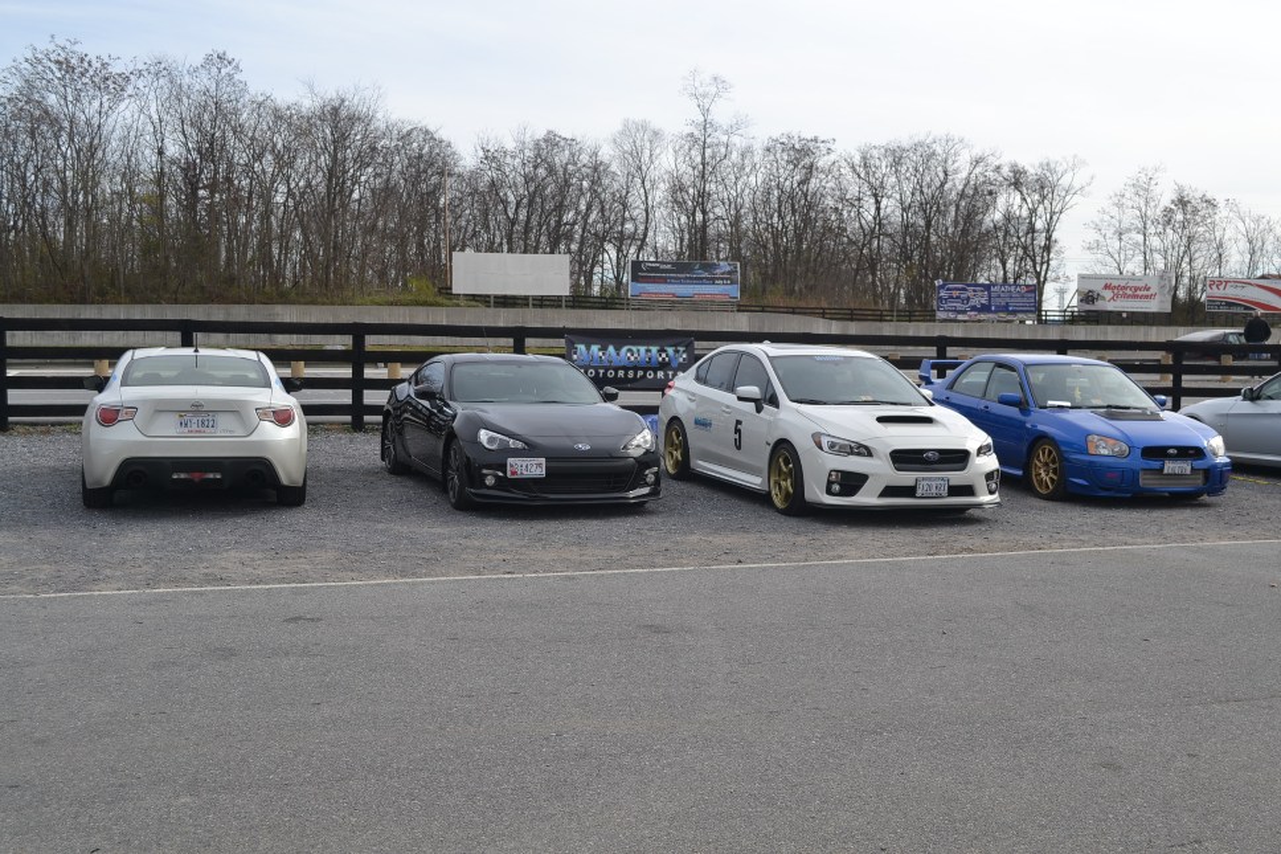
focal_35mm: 39
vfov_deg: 34.2
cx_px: 640
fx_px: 1387
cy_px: 427
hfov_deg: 49.6
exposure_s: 1/250
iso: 100
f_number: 8
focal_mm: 26
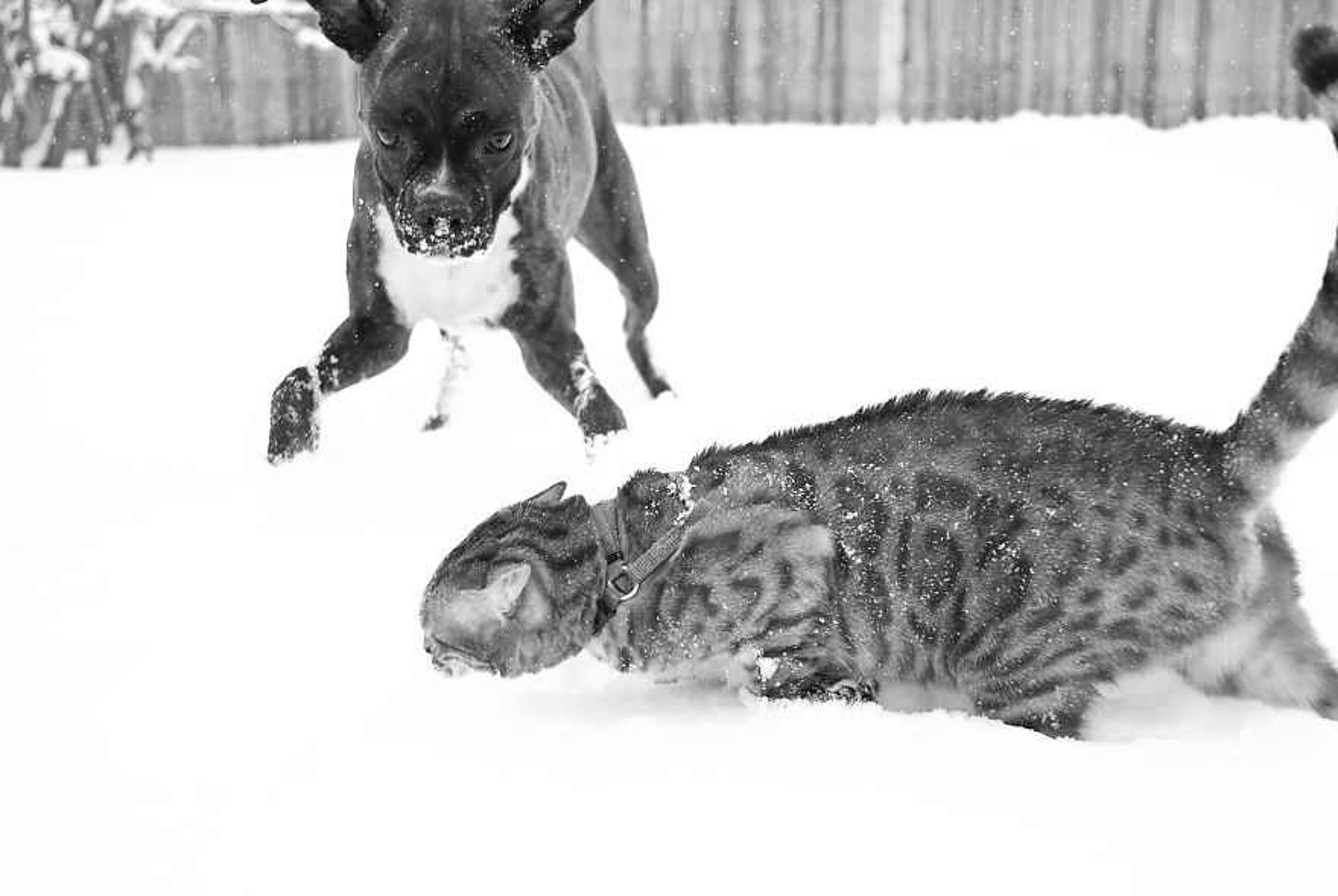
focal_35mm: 36
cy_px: 448
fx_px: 1340
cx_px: 669
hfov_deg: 53.1
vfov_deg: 37.0
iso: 400
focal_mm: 24
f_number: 3.2
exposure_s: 1/2000
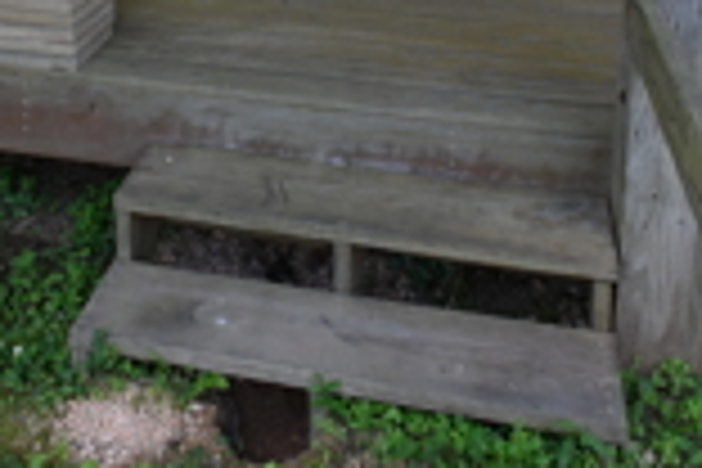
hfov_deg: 38.0
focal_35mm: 52
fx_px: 1014
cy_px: -198
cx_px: 279
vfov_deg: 22.2
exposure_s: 1/250
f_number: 5
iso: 200
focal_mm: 12
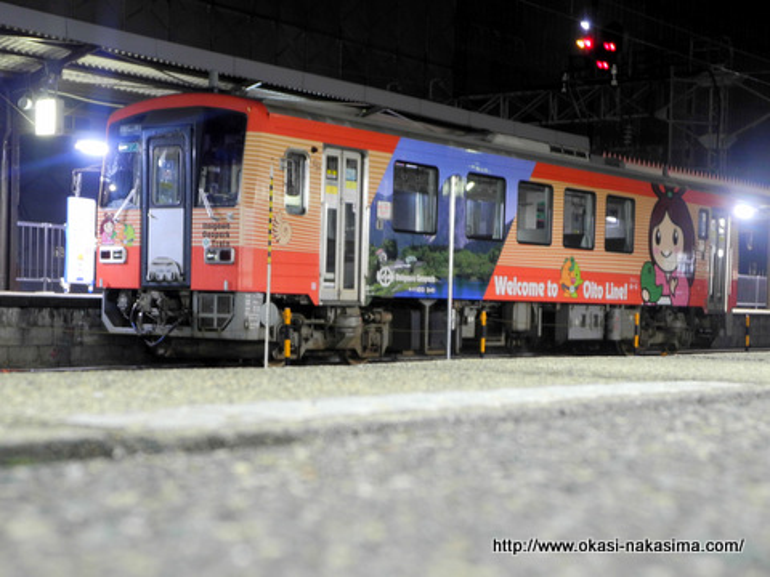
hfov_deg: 34.9
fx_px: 1223
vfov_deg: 26.6
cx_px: 385
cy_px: 288
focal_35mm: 55
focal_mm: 11.8
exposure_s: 1.59
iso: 100
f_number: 3.5
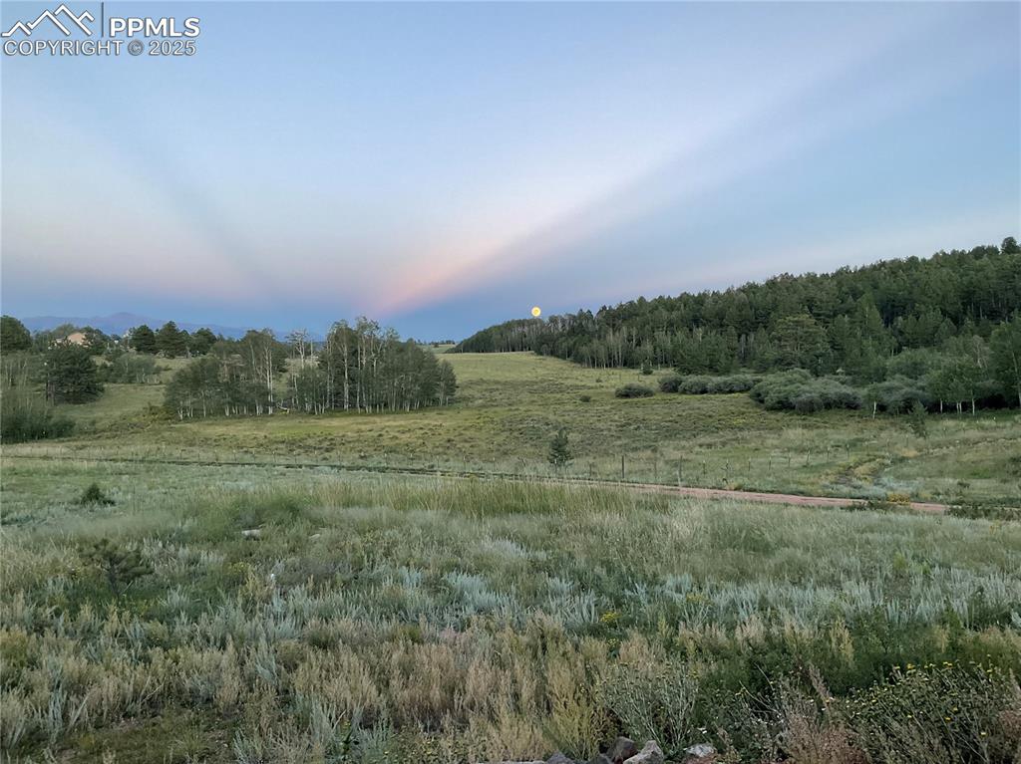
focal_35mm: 29
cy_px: 382
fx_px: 855
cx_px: 510
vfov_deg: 48.2
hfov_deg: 61.7
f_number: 1.8
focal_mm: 3
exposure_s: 1/60
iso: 40
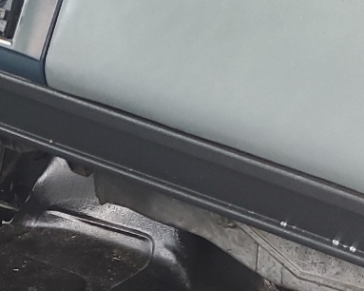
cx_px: 11
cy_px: 308
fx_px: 1141
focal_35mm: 106
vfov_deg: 14.2
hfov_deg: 17.7
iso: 60
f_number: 1.5
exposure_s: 1/120
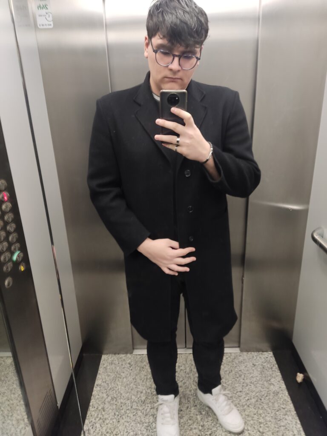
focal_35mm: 25
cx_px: 164
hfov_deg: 54.9
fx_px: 315
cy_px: 218
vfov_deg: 69.4
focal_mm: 4.71
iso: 253
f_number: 1.79
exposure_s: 1/33
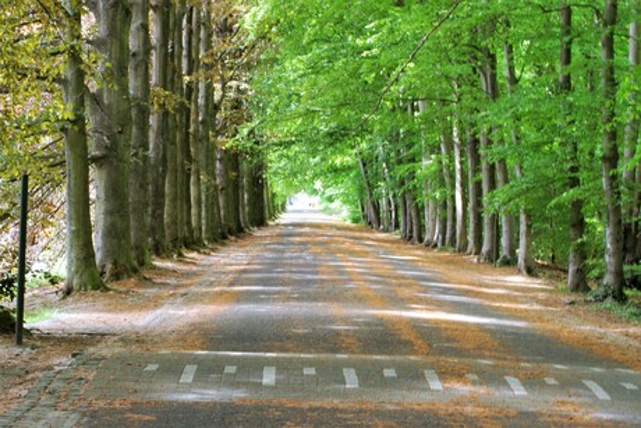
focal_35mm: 105
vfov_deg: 13.1
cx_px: 320
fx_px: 1870
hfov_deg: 19.5
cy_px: 214
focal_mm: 70
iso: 400
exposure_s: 1/8
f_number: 18
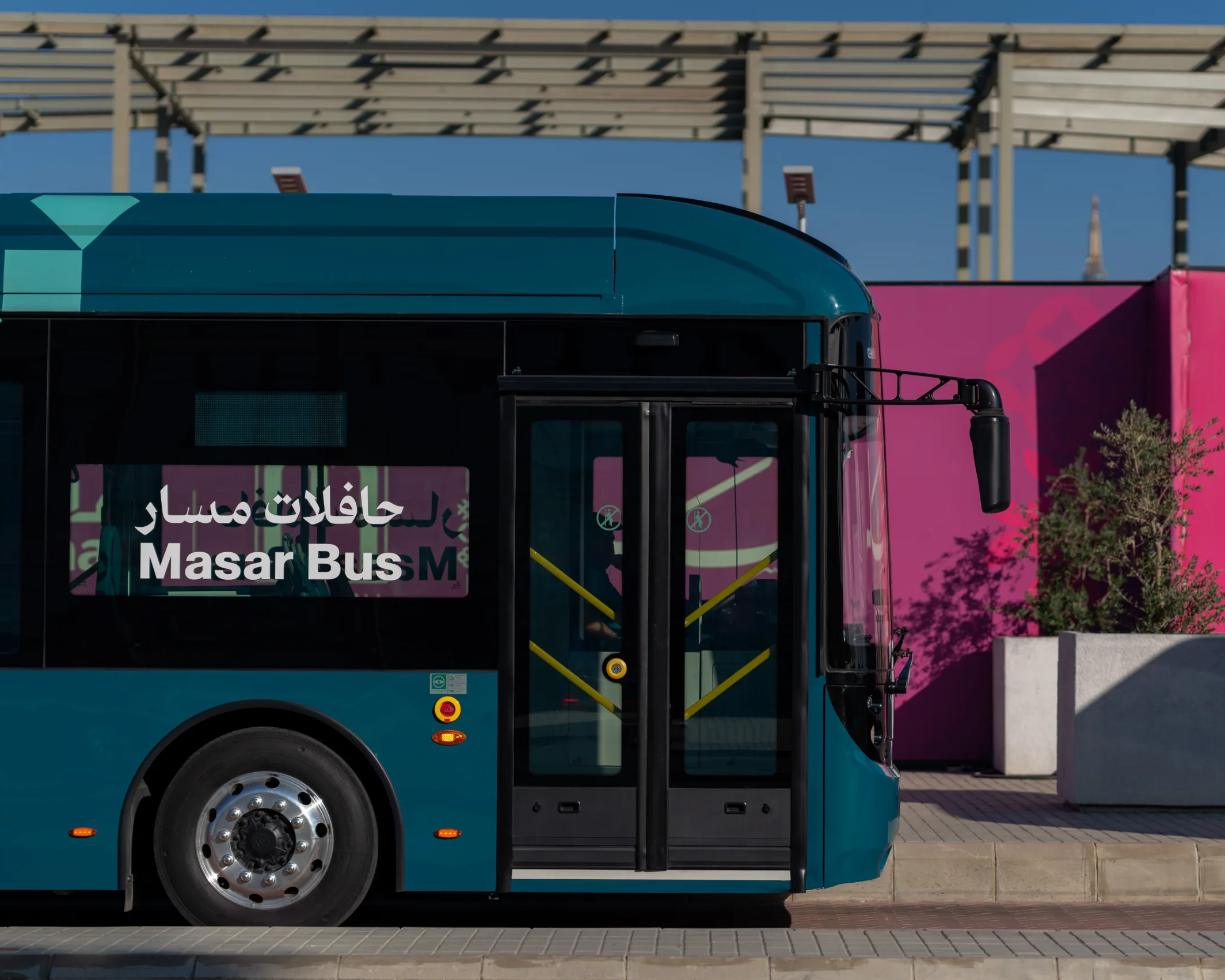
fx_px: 3480
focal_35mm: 96
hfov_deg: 19.9
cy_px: 489
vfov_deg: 16.0
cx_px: 712
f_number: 2.2
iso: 80
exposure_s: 1/4000
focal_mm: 85
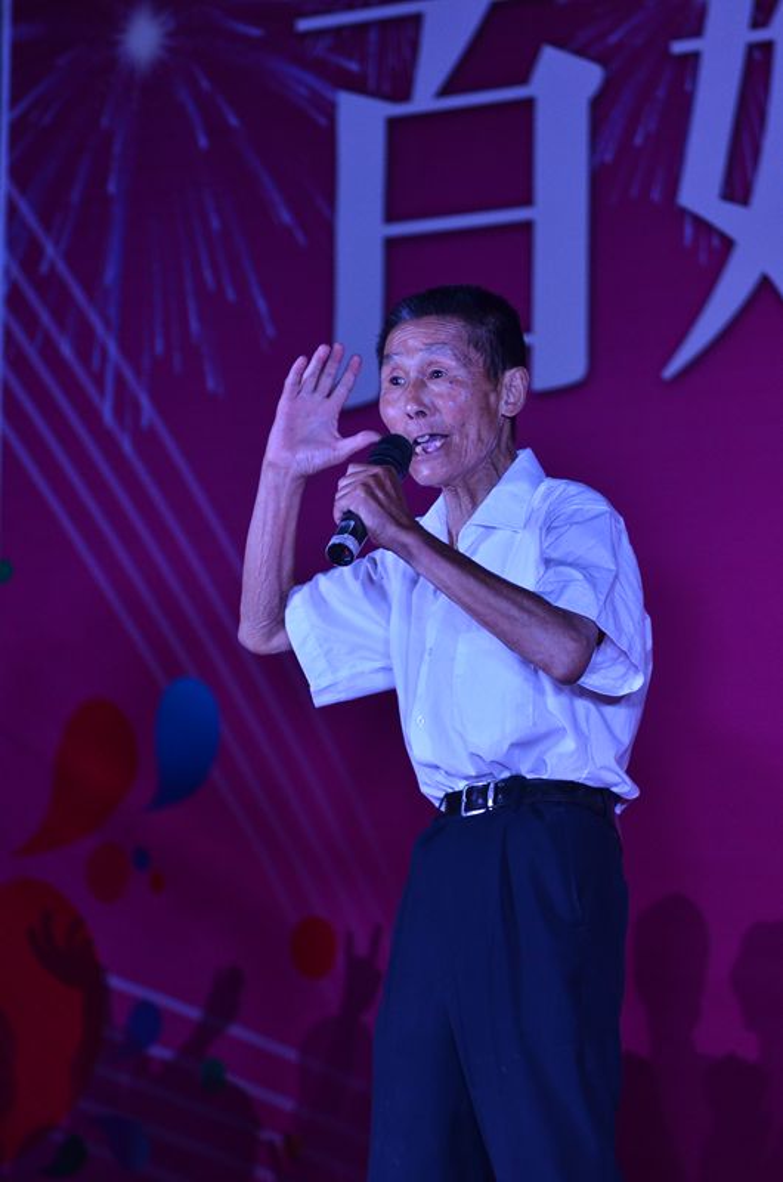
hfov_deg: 9.3
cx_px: 392
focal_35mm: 147
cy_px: 591
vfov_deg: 14.0
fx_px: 4816
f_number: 4.5
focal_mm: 98
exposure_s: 1/160
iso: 1000
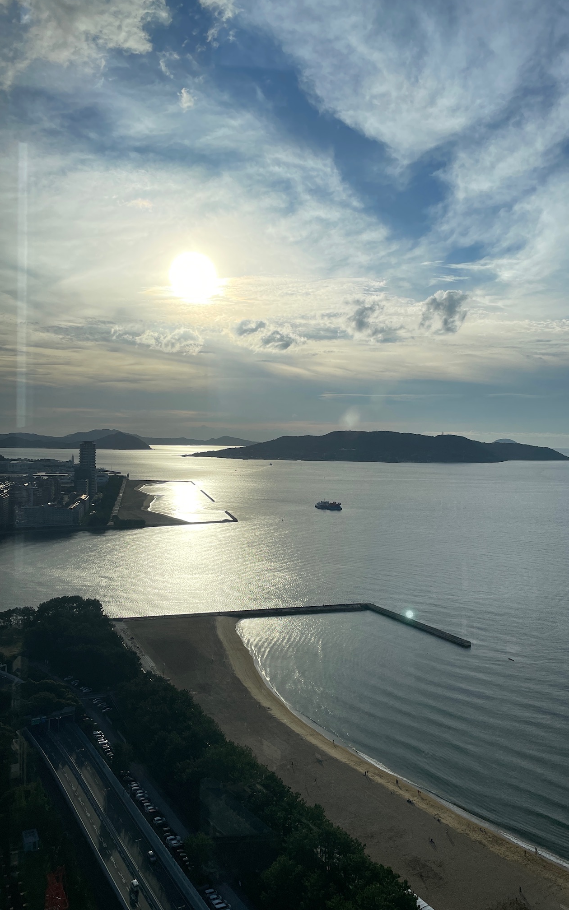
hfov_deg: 44.5
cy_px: 453
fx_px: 695
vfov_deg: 66.5
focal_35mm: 28
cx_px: 295
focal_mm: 4.2
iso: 32
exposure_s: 1/9091
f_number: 1.6
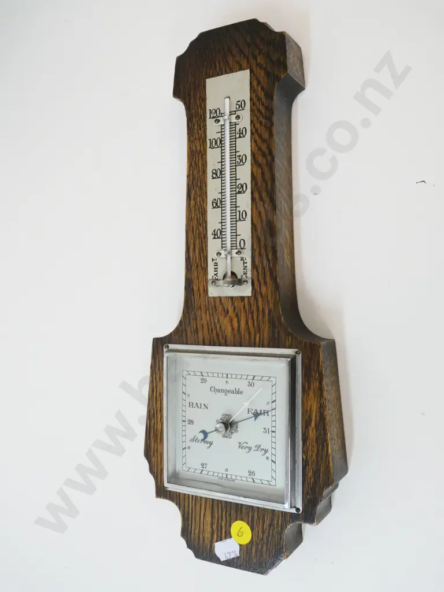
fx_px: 581
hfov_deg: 41.8
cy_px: 296
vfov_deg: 54.0
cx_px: 222
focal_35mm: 34
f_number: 6.3
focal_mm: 17
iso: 3200
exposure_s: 1/100
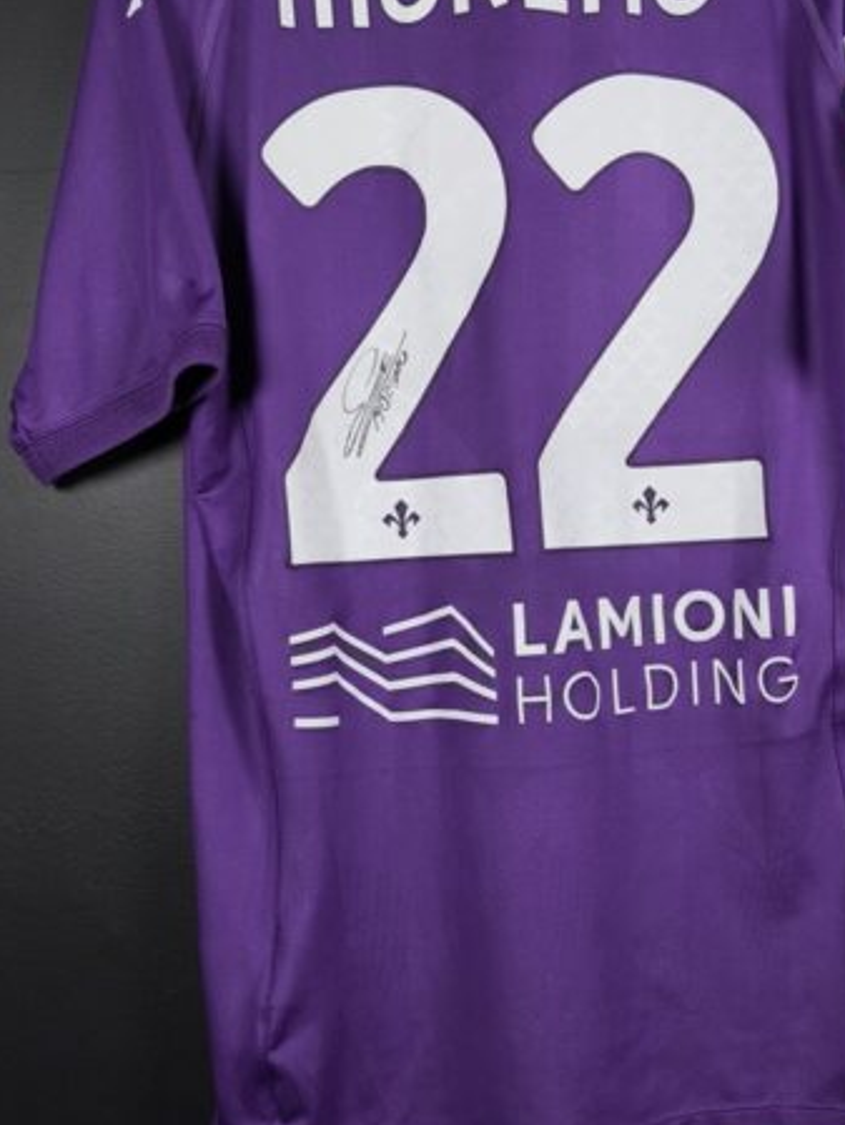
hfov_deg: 35.0
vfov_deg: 45.7
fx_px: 1334
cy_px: 509
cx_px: 509
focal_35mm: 41
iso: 400
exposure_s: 1/160
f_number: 1.6
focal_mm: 6.57
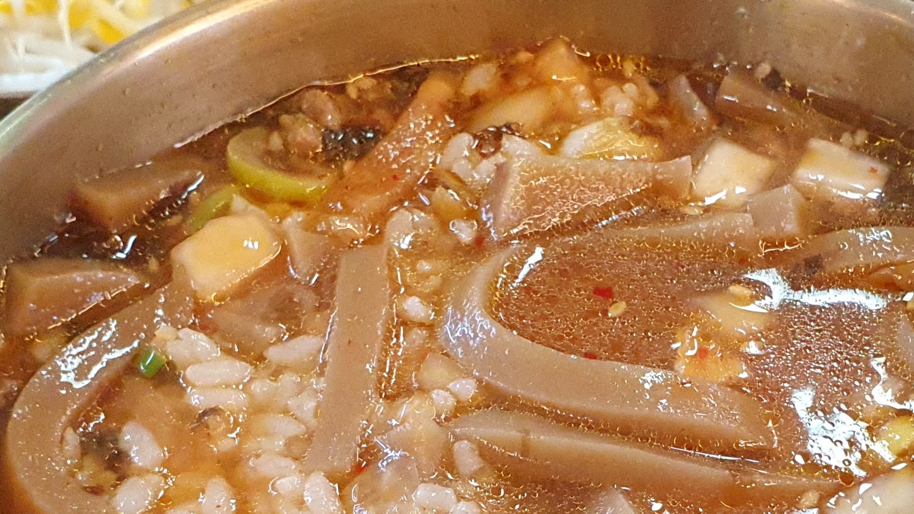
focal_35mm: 67
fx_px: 1624
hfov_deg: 31.4
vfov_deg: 17.7
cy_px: 474
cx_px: 547
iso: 640
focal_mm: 4.32
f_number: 2.4
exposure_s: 1/120
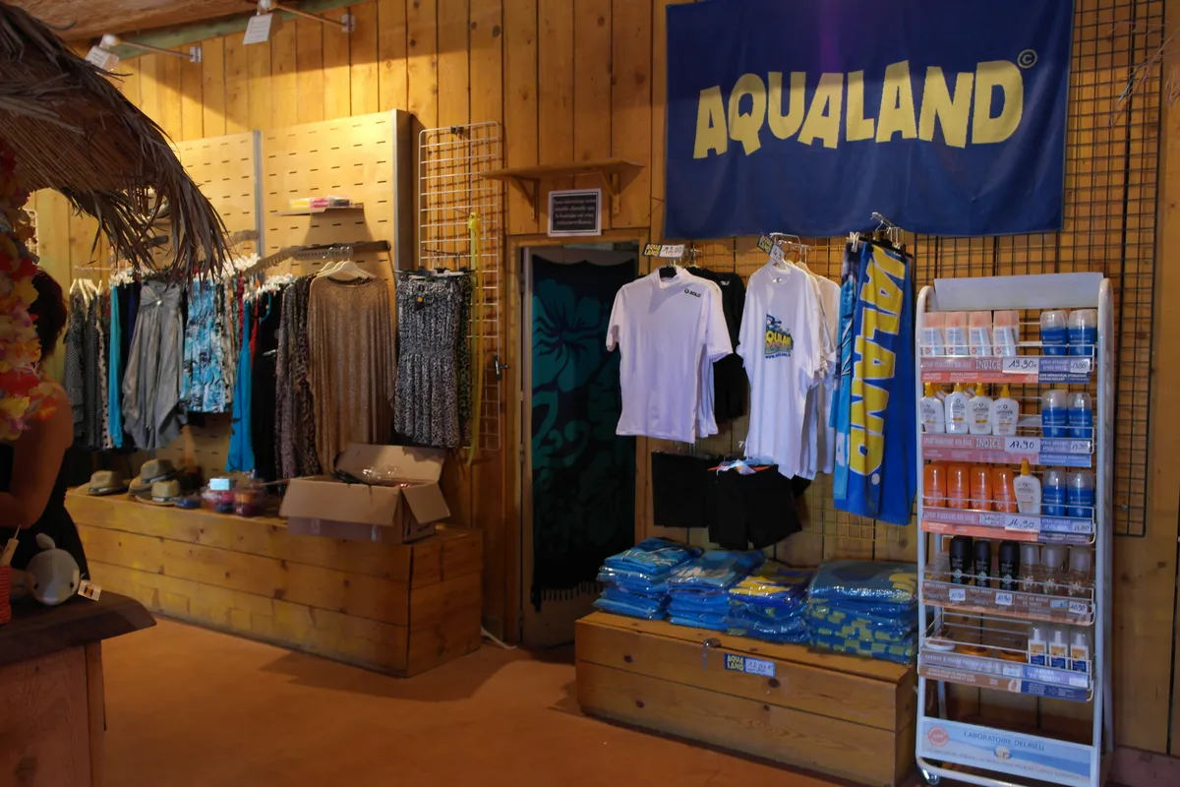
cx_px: 590
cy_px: 394
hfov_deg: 61.9
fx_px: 983
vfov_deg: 43.6
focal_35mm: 30
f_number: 3.5
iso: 400
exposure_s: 1/20
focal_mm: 20
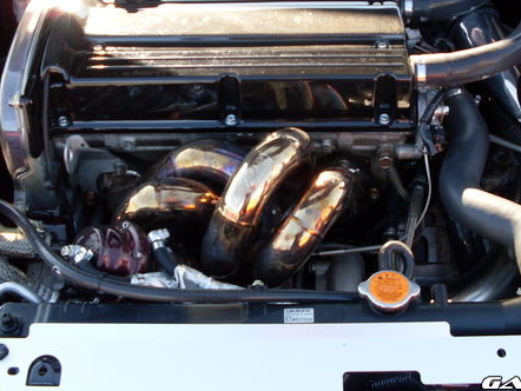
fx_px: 828
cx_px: 306
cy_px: 112
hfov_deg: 34.8
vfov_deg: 26.3
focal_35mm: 55
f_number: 2.8
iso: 80
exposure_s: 1/125
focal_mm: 6.3
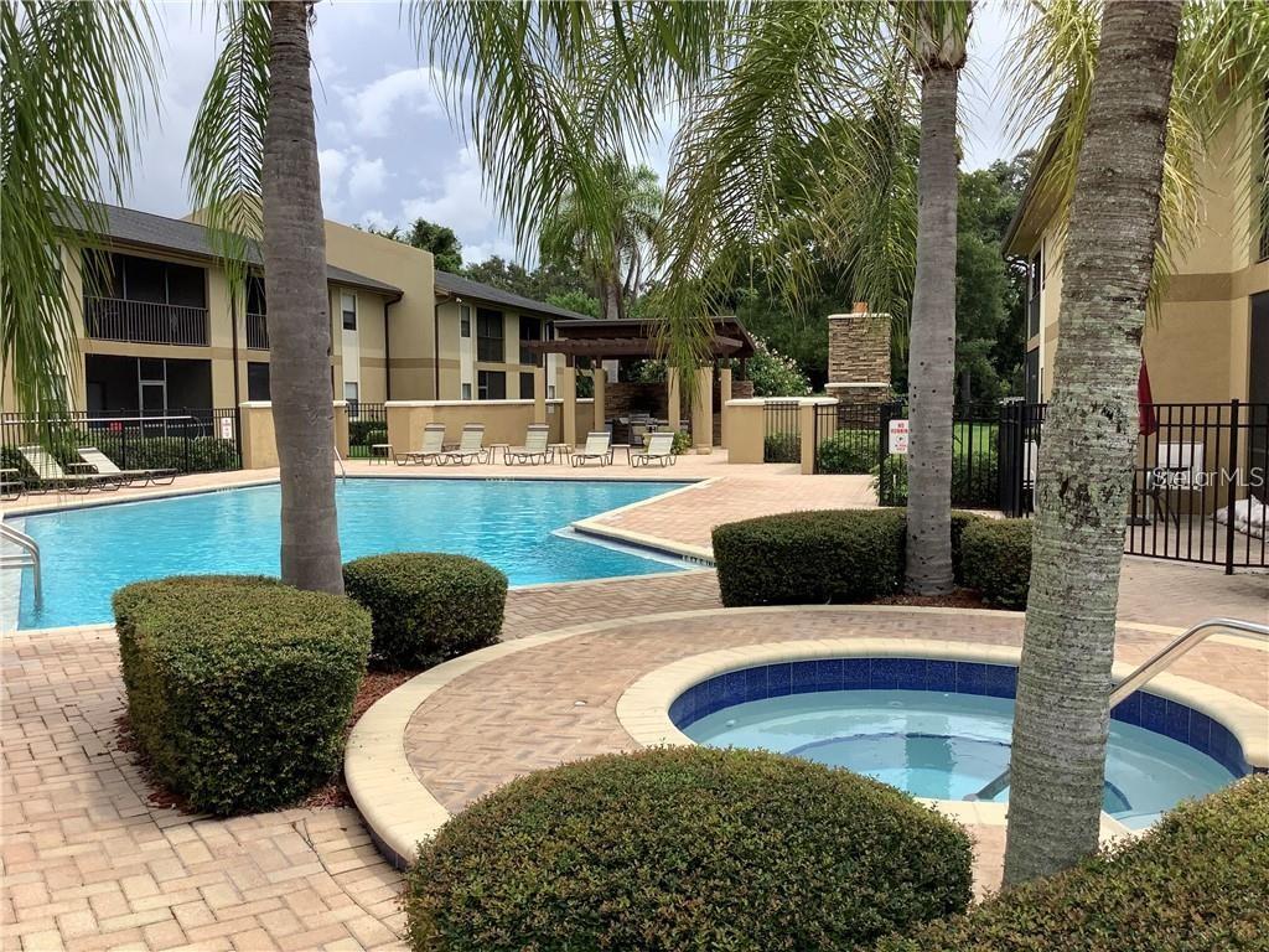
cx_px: 634
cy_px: 476
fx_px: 1136
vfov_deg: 45.4
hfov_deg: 58.4
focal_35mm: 31
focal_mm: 3.3
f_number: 2.4
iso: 25
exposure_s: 1/1148
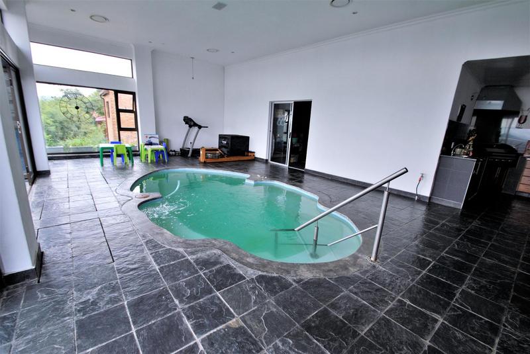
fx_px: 221
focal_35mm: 15
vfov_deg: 77.4
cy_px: 177
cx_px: 265
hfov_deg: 100.3
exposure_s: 1/125
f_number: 5.6
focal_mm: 10
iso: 200
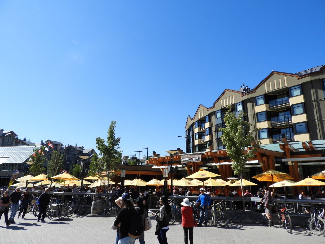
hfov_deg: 71.6
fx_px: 225
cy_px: 122
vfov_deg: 56.8
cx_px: 162
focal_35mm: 24
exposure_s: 1/1000
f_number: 3.3
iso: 100
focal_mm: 4.3
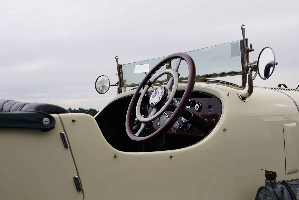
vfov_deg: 29.9
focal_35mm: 45
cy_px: 100
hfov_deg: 43.6
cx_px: 150
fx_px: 374
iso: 100
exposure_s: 1/80
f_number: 5.6
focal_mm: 30
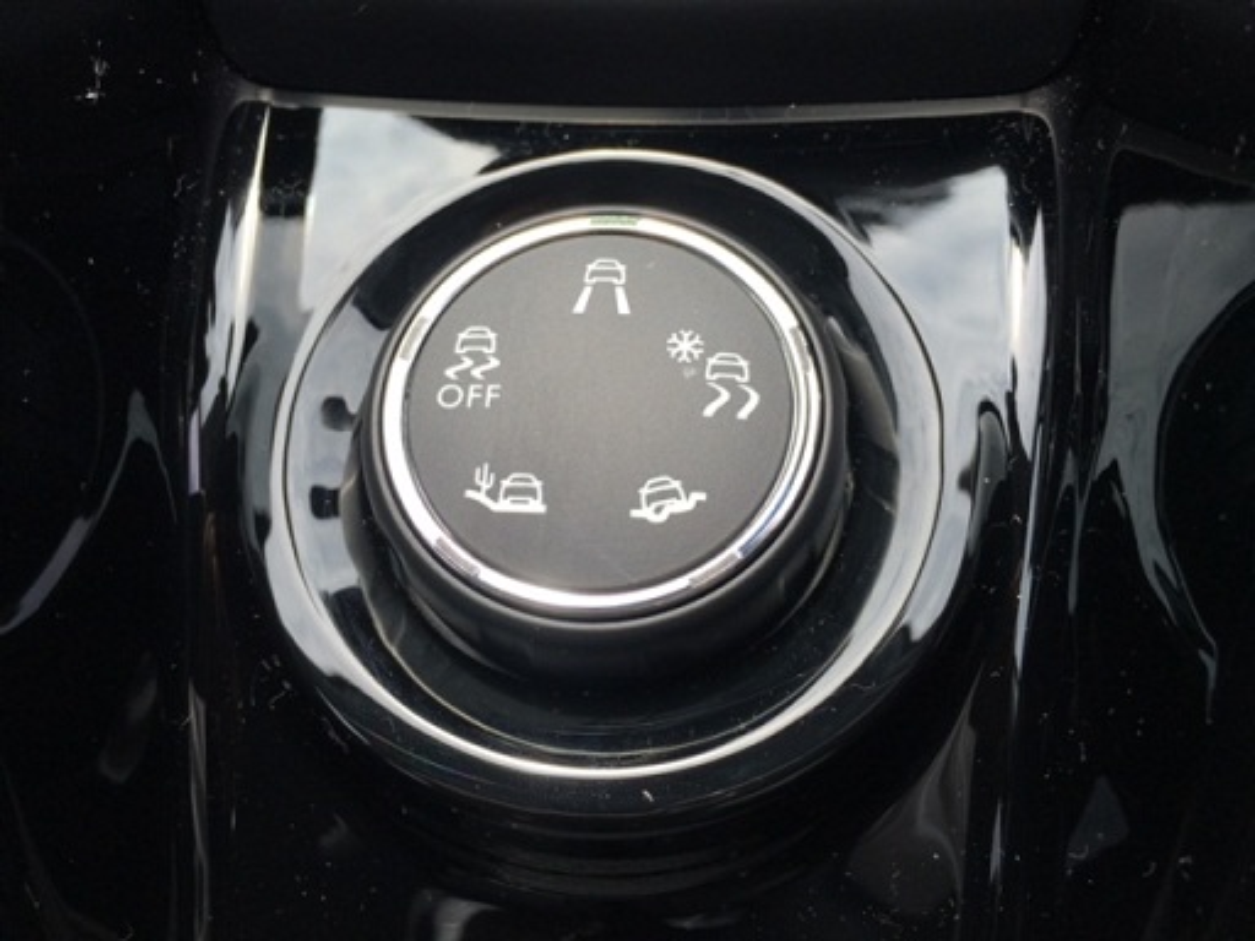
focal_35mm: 29
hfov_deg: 61.7
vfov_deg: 48.2
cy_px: 470
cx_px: 628
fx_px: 1051
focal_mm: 4.15
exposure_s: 1/359
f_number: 2.2
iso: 25
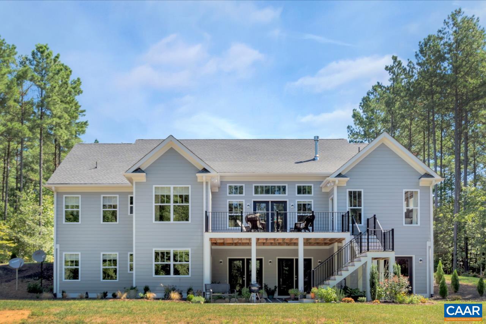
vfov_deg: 43.6
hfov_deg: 61.9
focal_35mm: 30
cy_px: 162
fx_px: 405
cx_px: 243
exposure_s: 1/250
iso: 110
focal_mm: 20
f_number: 8
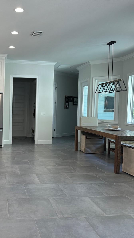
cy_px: 119
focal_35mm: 35
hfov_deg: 32.9
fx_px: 221
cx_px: 29
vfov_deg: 56.6
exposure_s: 1/120
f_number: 1.78
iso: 125
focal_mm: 6.86
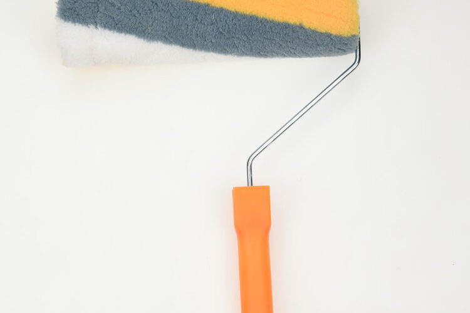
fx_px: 627
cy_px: 156
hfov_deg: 41.1
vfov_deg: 28.1
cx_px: 235
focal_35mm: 48
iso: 100
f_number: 16
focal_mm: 48
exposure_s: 1/100
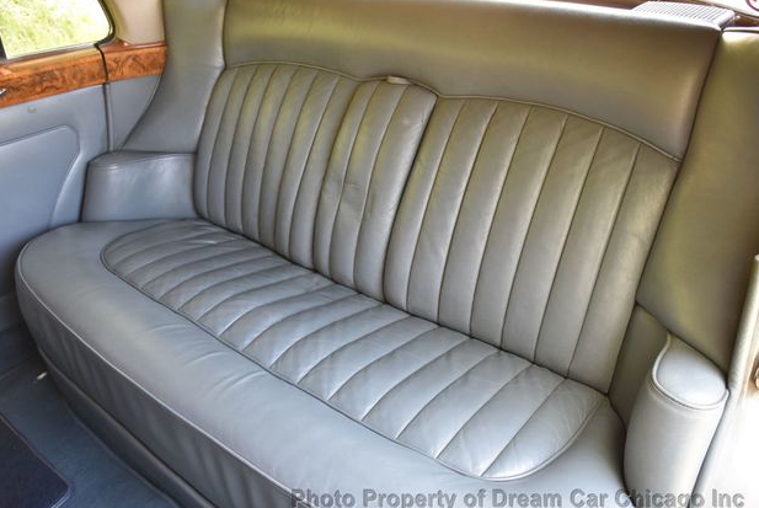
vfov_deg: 46.5
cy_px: 260
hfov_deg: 65.4
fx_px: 591
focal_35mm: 28
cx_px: 391
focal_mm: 18
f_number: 4.5
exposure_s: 1/80
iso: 800
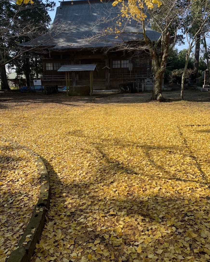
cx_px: 108
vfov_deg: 62.2
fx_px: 218
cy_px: 123
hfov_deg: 51.5
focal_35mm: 28
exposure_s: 1/981
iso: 25
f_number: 1.8
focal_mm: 4.25
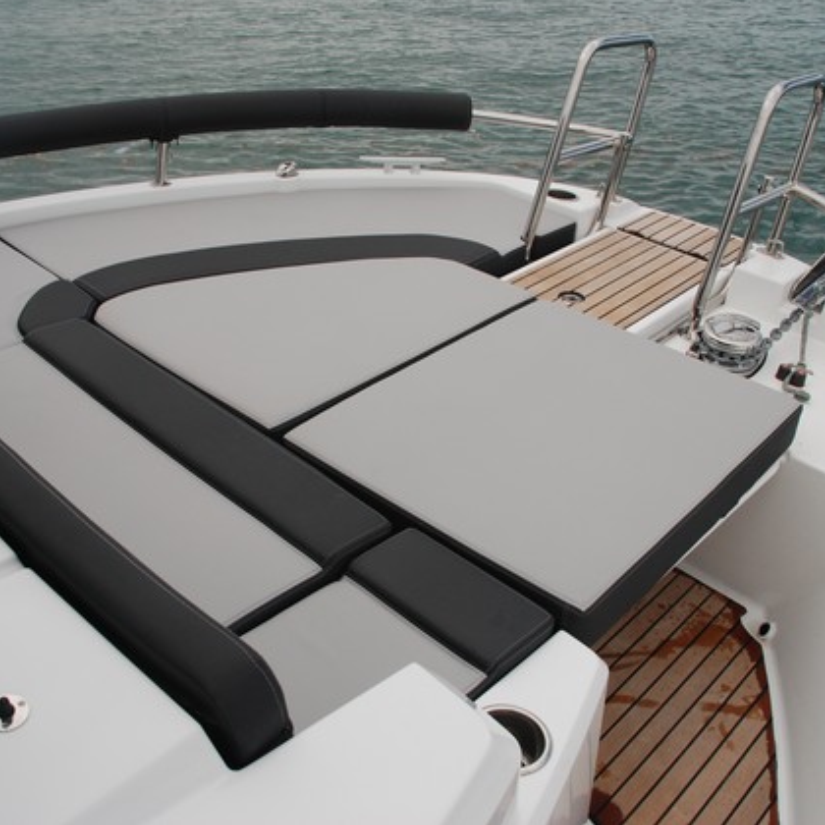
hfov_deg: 47.2
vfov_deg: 47.2
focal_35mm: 35
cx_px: 389
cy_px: 407
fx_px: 944
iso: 250
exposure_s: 1/320
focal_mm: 18
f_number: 9
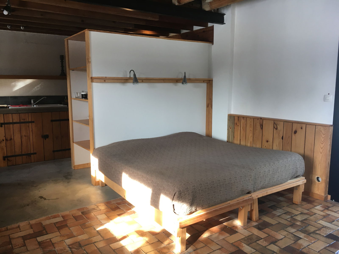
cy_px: 127
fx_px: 284
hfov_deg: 61.7
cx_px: 170
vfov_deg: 48.2
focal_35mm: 29
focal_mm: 4.15
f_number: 2.2
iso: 25
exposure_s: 1/33
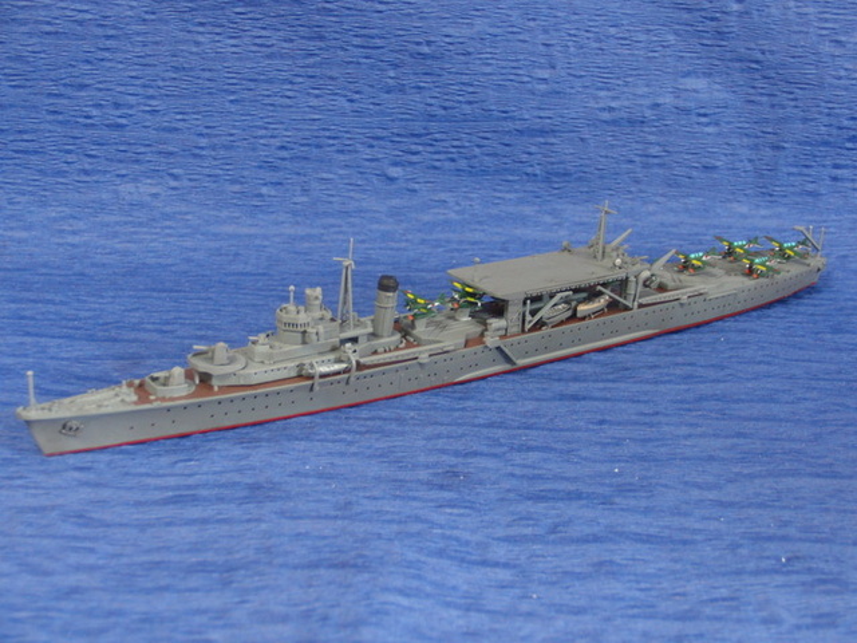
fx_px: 1263
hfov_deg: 37.5
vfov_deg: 28.6
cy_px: 322
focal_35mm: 51
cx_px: 428
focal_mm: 8.86
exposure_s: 1/8
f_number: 3.8
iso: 200
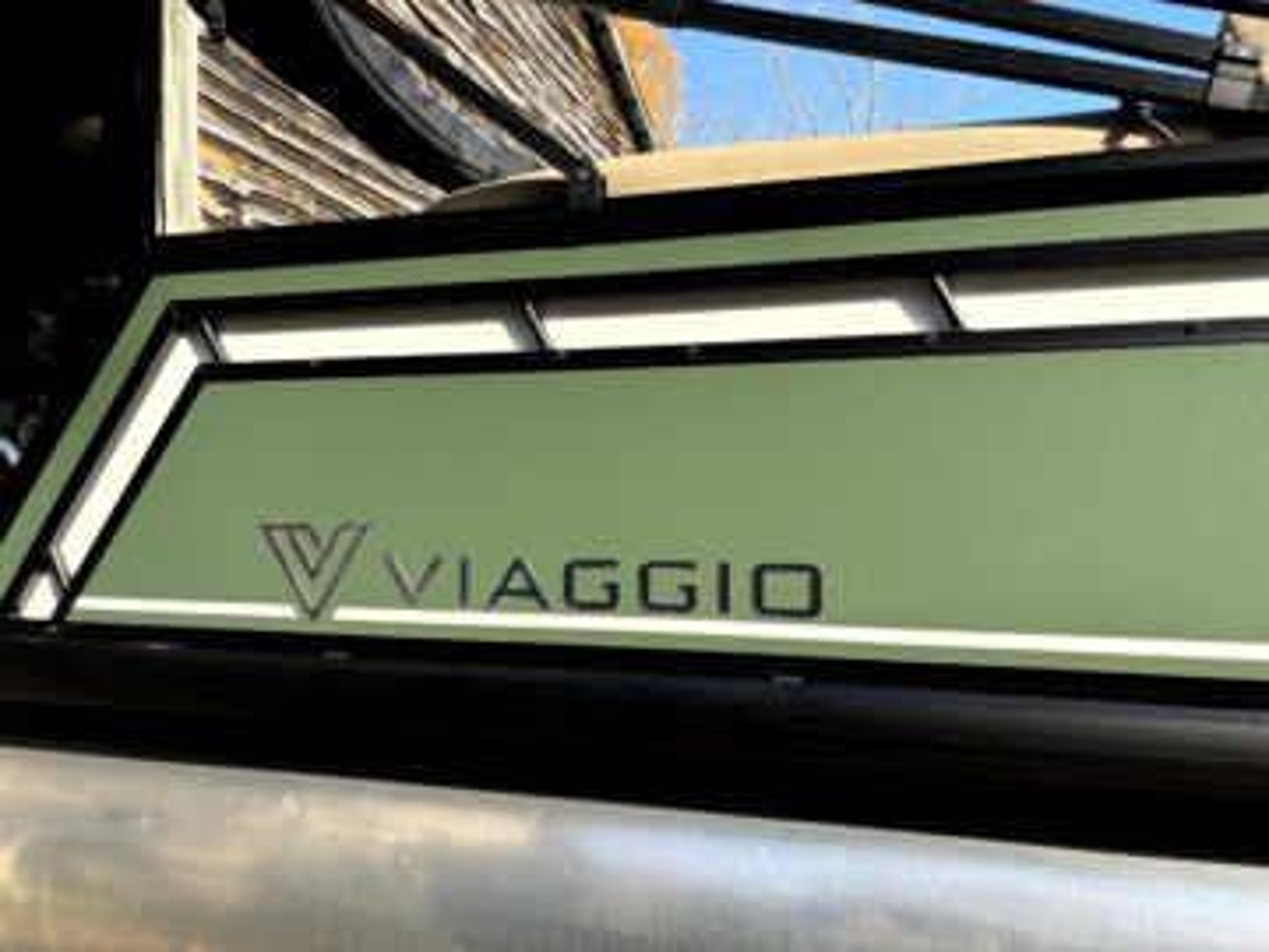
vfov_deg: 53.1
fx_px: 953
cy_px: 476
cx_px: 634
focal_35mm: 26
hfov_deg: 67.3
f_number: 1.6
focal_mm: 5.96
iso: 50
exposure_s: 1/684
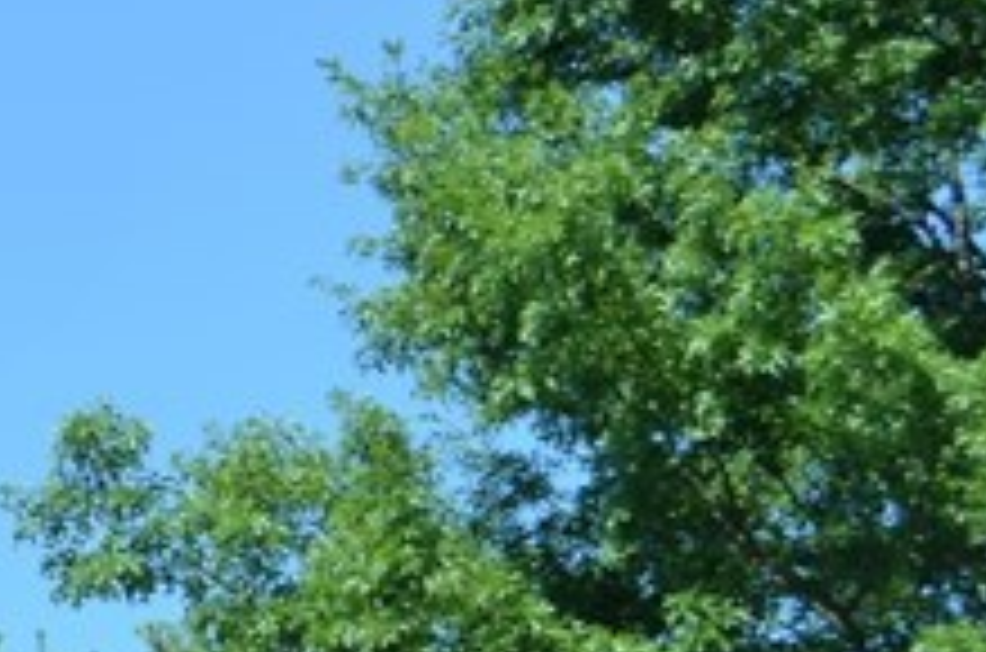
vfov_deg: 6.4
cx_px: -1195
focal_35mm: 209
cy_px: 1149
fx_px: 5712
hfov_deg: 9.1
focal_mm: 28
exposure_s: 1/200
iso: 100
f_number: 8
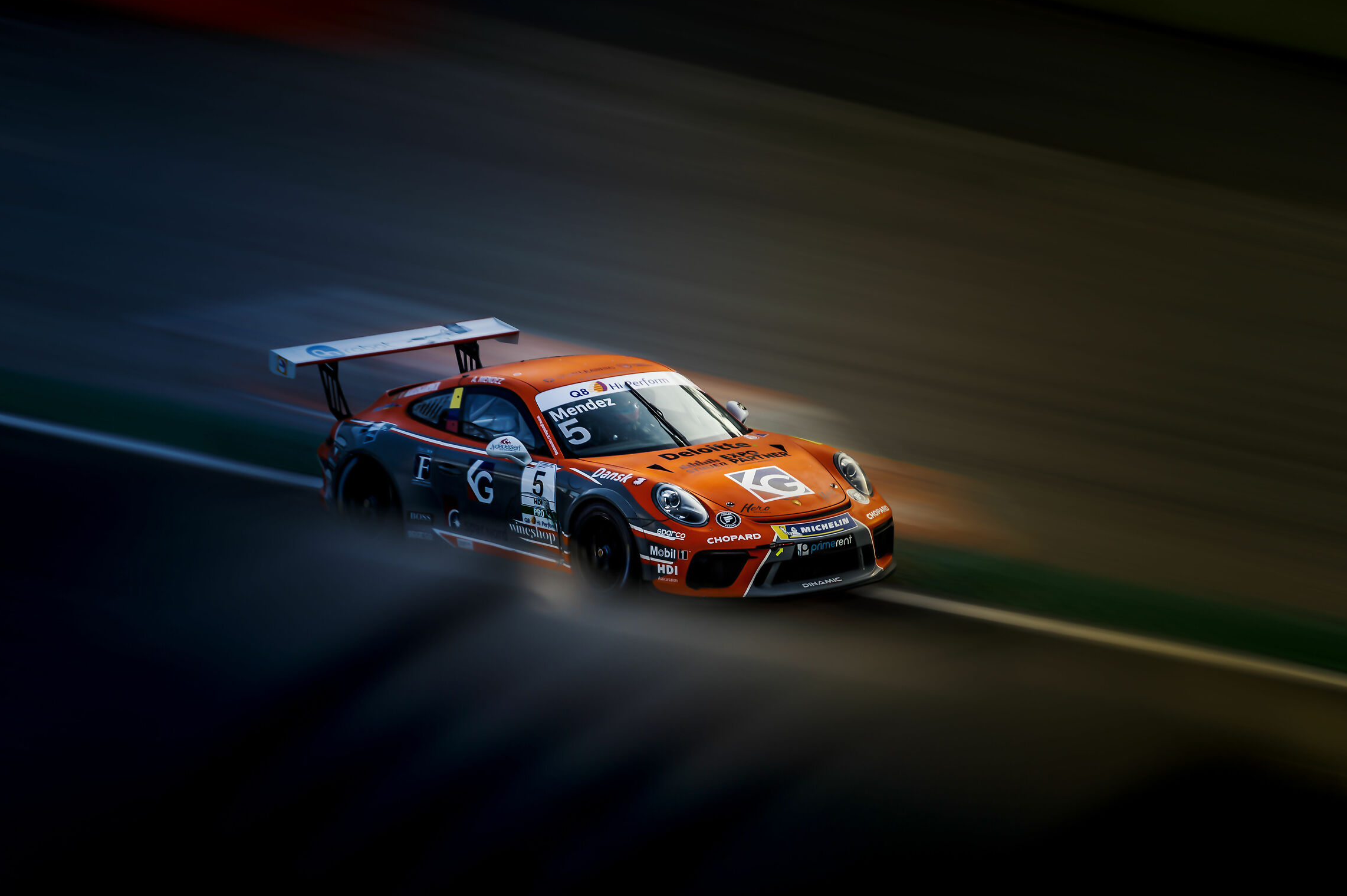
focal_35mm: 166
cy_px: 462
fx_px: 6188
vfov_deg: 8.3
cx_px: 666
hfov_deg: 12.4
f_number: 6.3
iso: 100
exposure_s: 1/400
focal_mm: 105
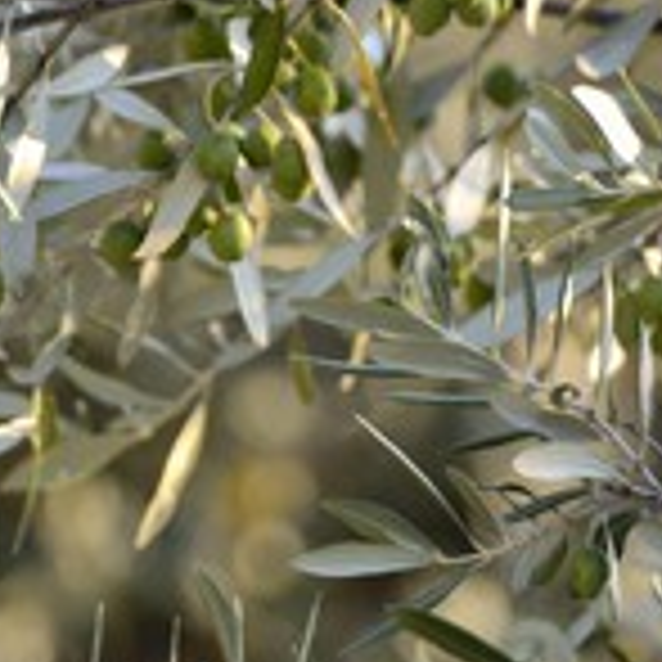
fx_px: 10472
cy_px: 99
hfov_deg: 3.6
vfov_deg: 3.6
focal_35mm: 484
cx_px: -153
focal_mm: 200
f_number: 4.5
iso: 400
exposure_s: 1/320
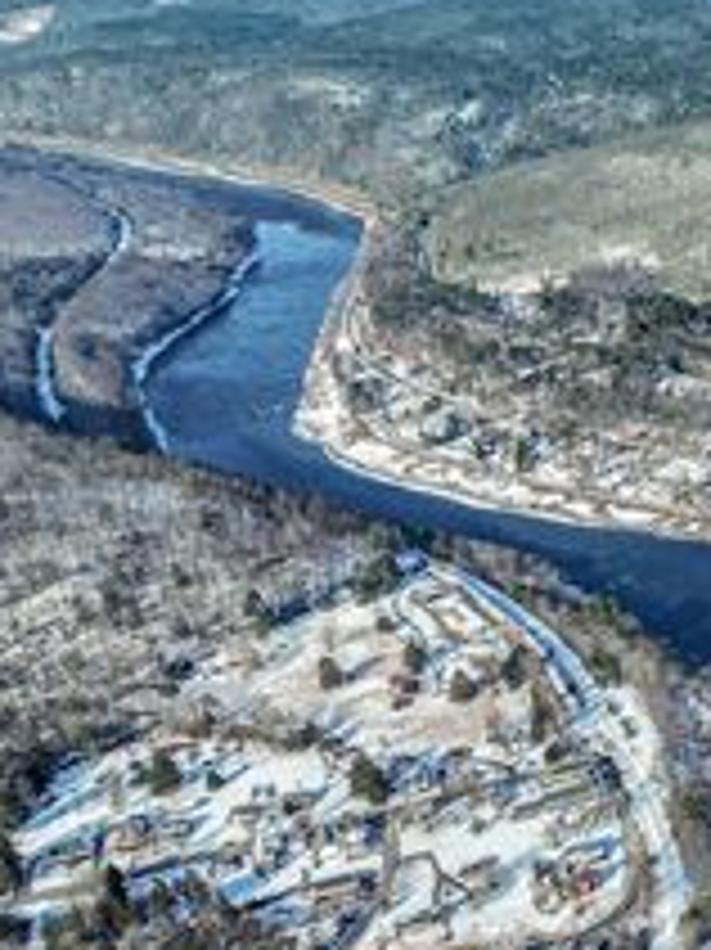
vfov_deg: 33.7
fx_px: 1563
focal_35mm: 57
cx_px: 1017
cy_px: 561
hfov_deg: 22.0
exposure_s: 1/2000
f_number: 2.8
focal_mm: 12.29
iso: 110
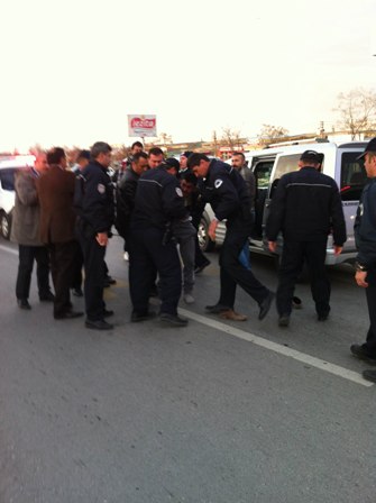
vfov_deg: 52.7
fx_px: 508
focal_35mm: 35
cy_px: 252
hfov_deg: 40.6
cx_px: 188
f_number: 2.8
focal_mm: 3.85
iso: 100
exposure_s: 1/40
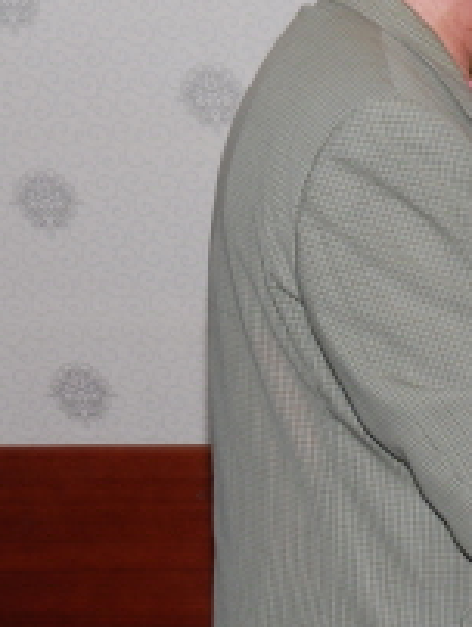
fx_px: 3084
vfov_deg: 11.6
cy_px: 93
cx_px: 736
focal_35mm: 170
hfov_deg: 8.5
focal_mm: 34
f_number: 5.6
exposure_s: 1/60
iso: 200
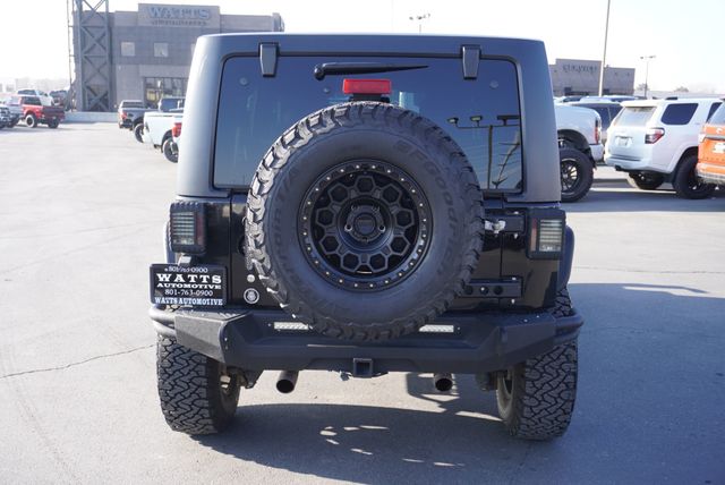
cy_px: 242
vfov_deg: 36.9
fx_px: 726
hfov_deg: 53.1
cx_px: 362
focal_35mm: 36
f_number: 5
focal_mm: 24
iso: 100
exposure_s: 1/80
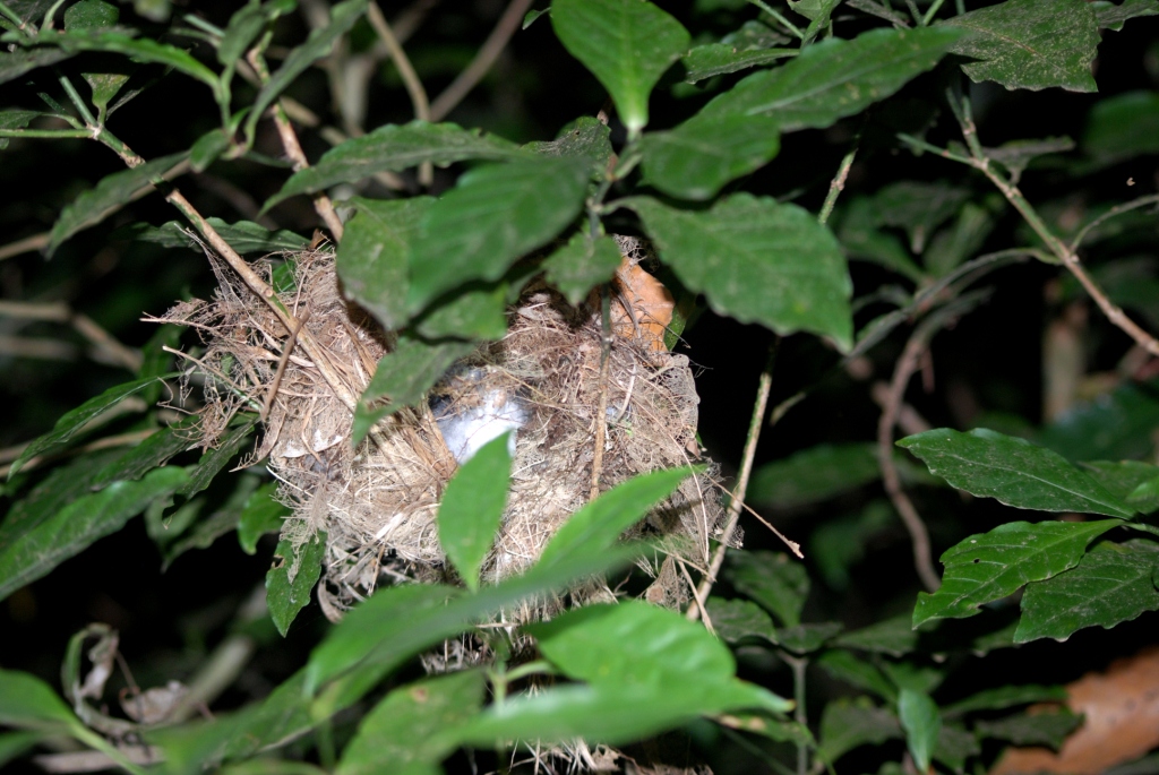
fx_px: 3384
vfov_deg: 13.1
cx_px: 580
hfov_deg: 19.4
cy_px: 388
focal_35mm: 105
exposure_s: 1/160
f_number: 4
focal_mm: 70
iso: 400
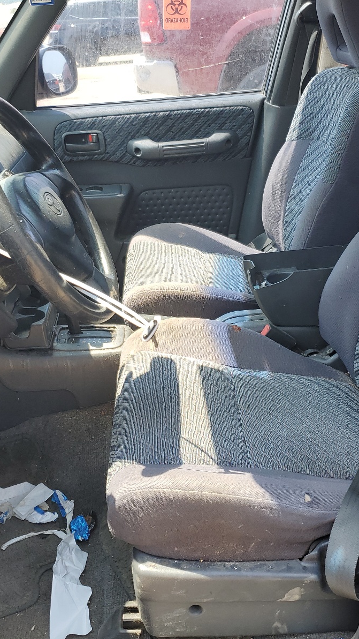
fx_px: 643
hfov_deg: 31.2
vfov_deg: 52.8
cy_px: 320
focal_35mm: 38
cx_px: 194
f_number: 1.5
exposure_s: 1/345
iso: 50
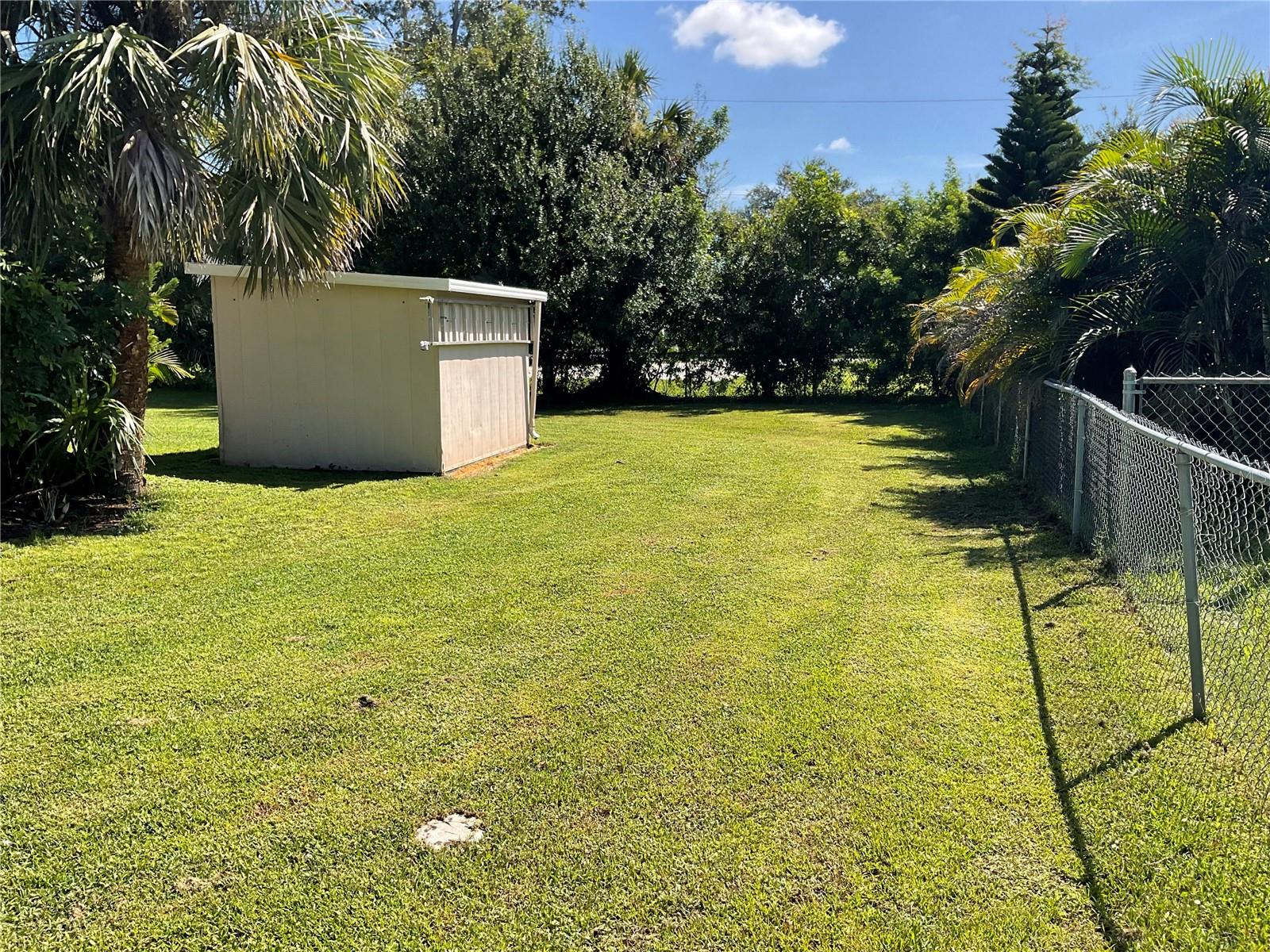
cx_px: 635
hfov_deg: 61.7
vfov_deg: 48.2
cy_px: 476
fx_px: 1064
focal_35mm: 29
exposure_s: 1/1195
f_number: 1.8
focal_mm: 3
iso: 16
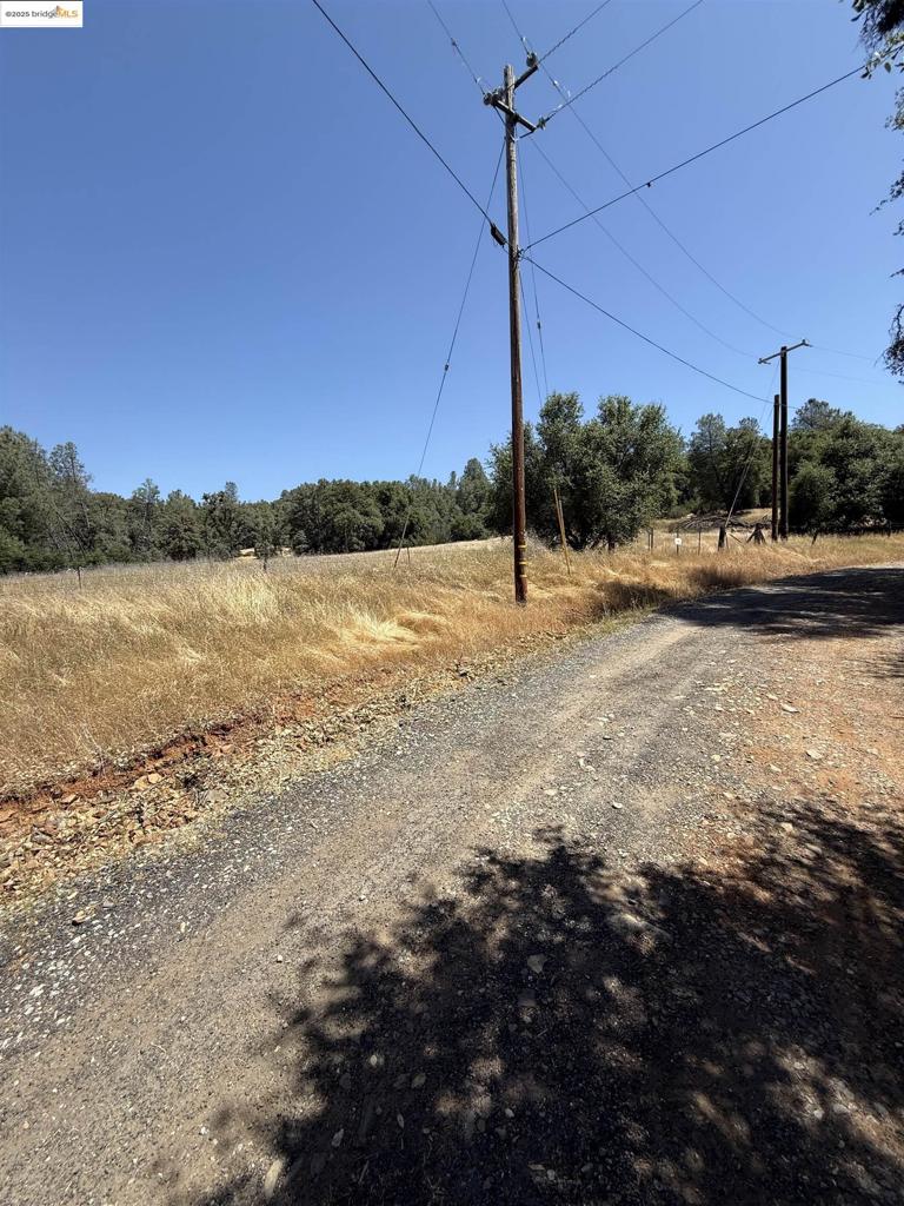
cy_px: 603
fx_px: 487
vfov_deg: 102.1
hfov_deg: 85.7
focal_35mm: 14
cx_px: 452
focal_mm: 2.22
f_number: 2.2
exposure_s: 1/631
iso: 20
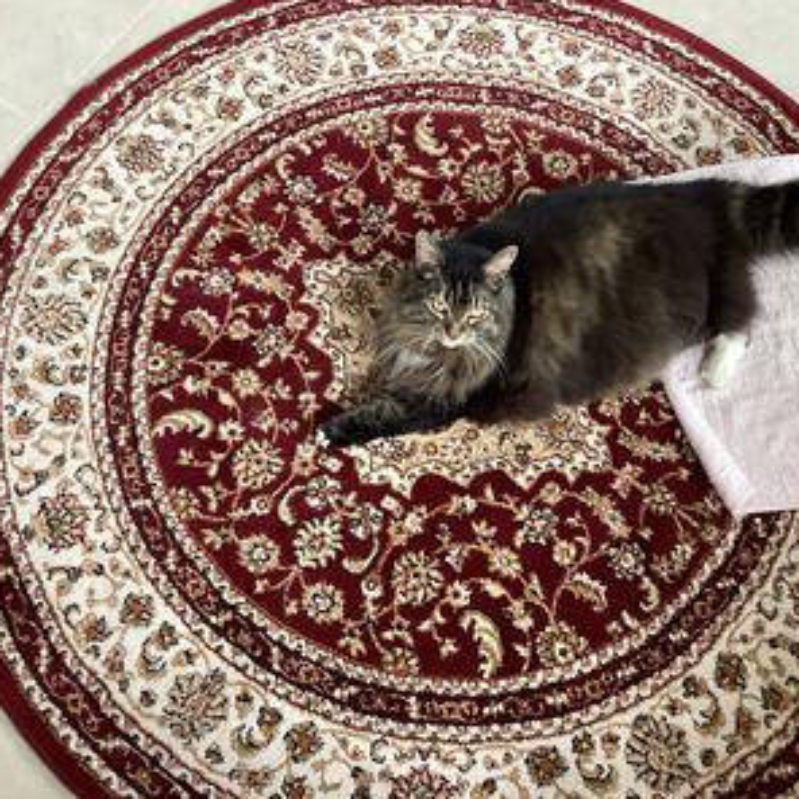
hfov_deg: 44.9
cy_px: 397
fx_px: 966
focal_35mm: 37
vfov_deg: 44.9
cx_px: 421
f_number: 2.4
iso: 200
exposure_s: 1/60
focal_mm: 3.3
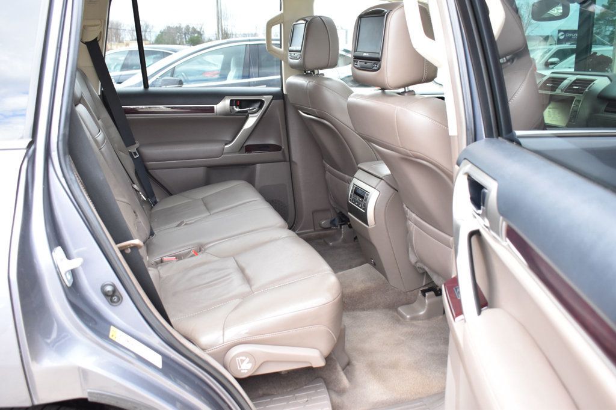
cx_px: 308
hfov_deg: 57.2
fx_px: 564
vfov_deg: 39.9
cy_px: 205
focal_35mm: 33
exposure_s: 1/125
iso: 800
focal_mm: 22
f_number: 5
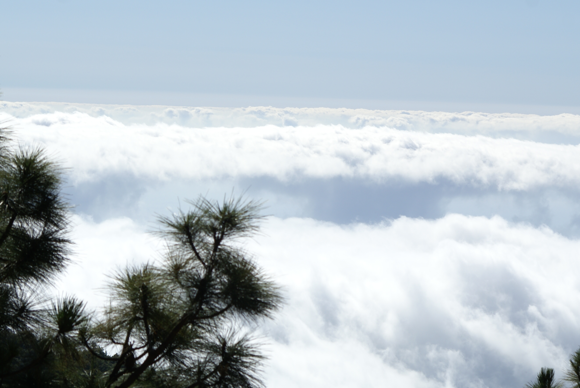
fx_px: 3194
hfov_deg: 10.4
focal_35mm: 198
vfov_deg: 7.0
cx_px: 346
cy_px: 143
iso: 100
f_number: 13
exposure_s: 1/320
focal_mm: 90
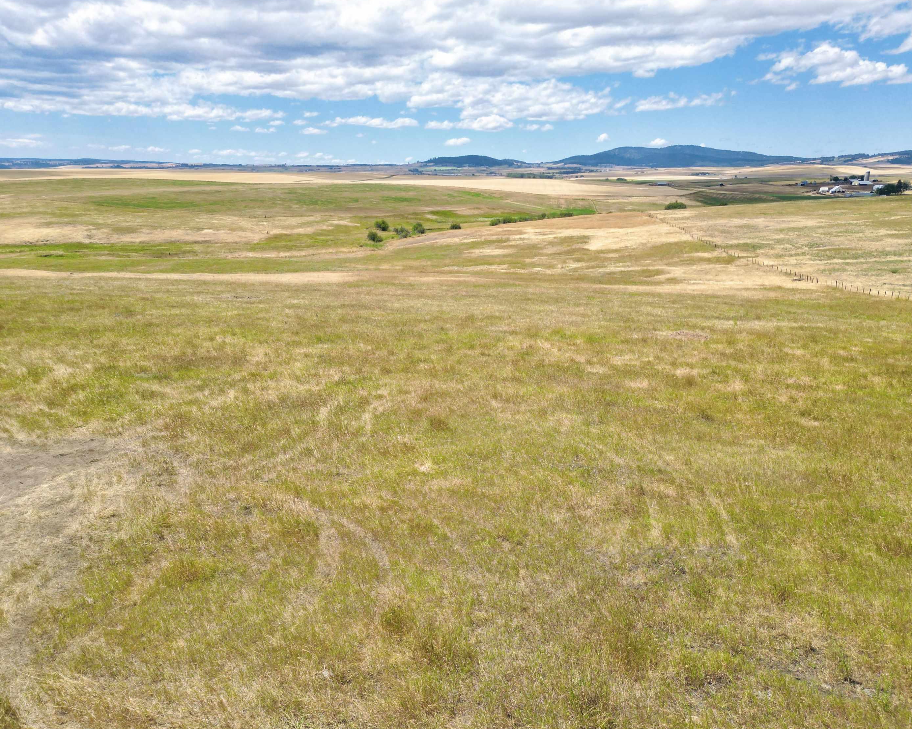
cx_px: 479
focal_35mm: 26
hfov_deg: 66.0
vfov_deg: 54.9
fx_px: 702
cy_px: 375
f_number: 1.7
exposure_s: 1/3200
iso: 110
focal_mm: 6.72
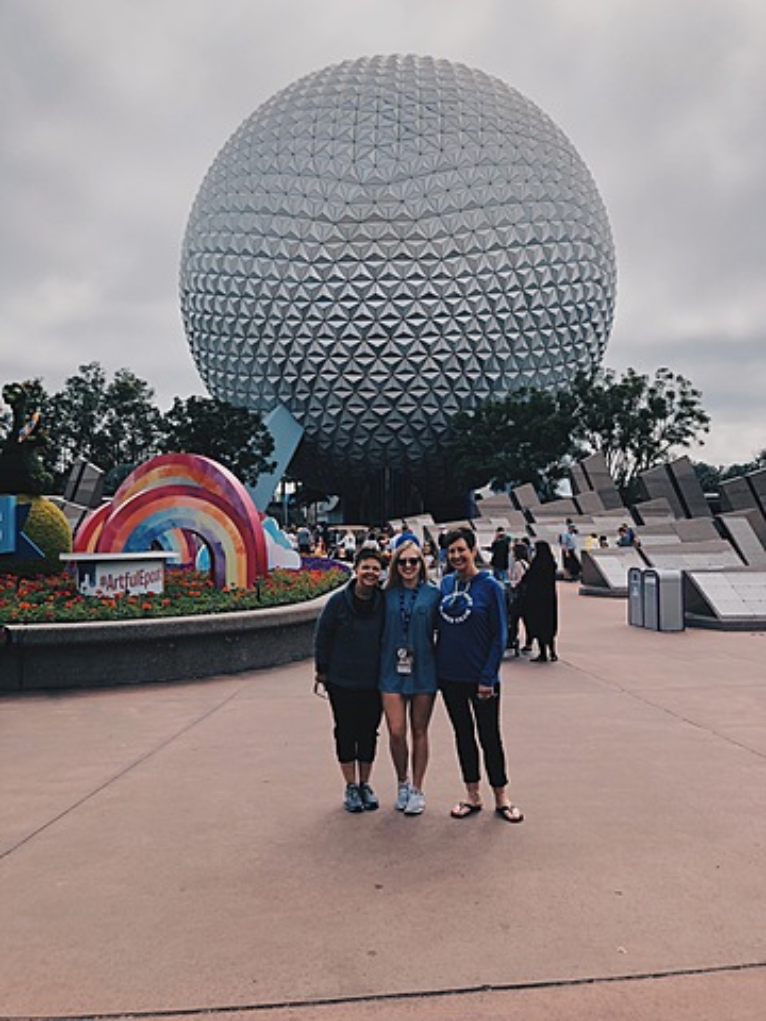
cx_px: 383
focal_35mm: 28
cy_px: 510
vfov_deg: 63.4
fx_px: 826
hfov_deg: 49.7
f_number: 1.8
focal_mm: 3.99
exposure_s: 1/2183
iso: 20
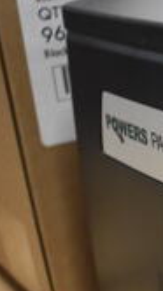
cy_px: 217
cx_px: 354
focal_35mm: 104
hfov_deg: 10.4
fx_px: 802
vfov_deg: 20.4
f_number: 4
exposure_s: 1/60
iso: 2500
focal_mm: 18
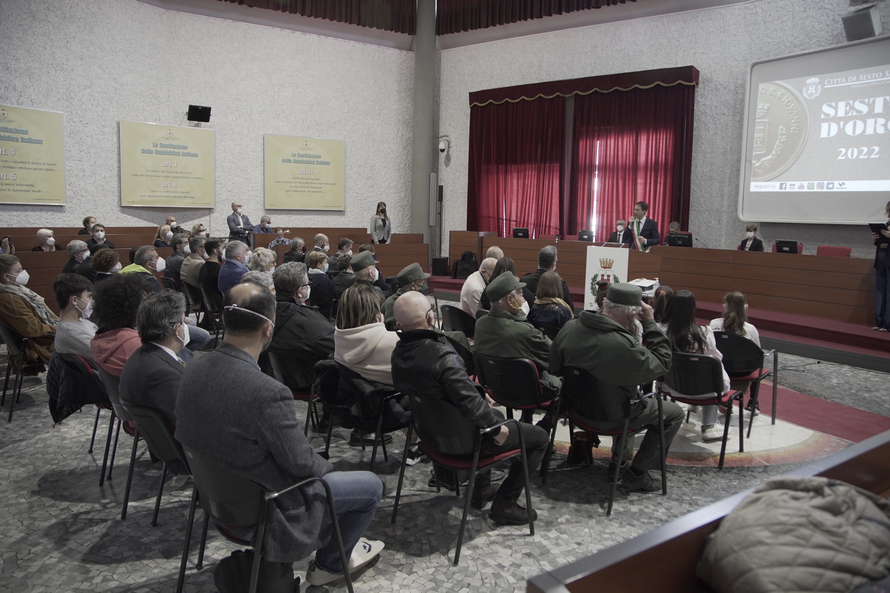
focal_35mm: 24
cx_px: 445
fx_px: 593
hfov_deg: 73.7
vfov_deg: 53.1
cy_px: 296
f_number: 4
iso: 3200
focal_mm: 24
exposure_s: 1/40
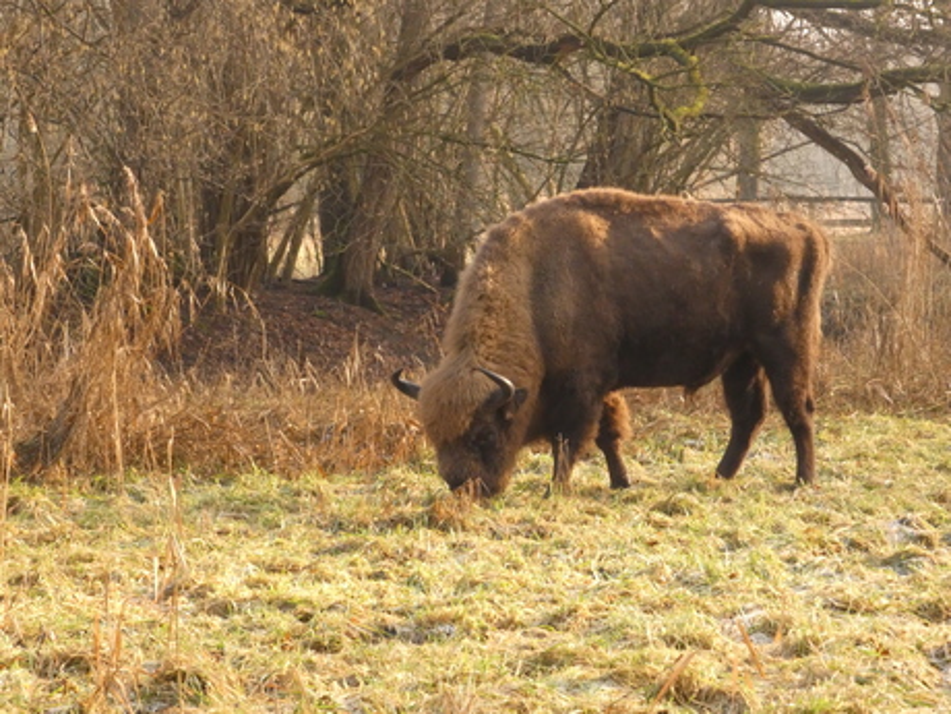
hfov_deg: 13.4
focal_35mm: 147
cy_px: 357
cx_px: 476
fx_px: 4039
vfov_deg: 10.1
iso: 800
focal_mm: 26.3
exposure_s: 1/160
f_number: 8
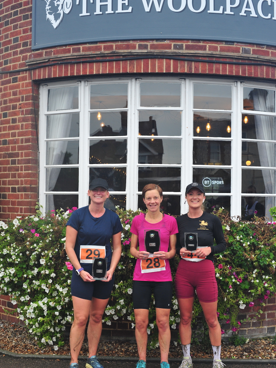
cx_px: 139
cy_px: 204
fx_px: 584
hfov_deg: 26.6
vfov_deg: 34.9
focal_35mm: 55
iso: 800
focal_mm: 50
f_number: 8
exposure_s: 1/200
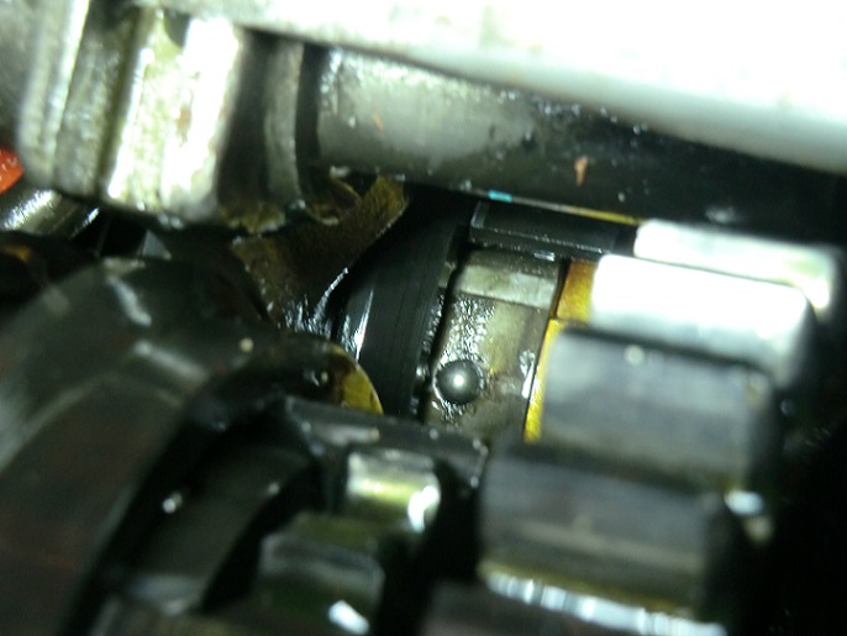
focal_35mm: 89
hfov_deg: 22.0
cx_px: 424
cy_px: 318
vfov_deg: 16.6
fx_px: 2178
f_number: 4.8
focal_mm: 16
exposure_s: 1/15
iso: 400
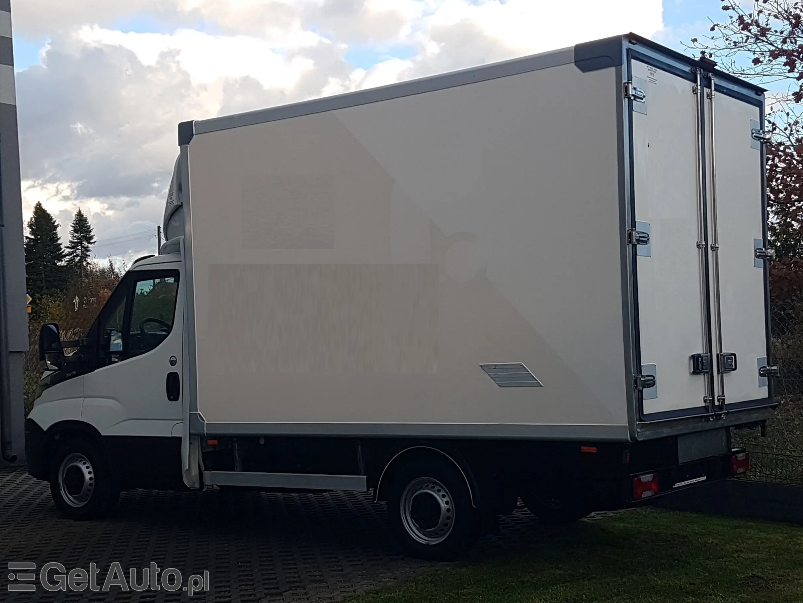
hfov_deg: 67.3
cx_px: 402
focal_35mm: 26
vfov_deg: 53.1
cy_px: 302
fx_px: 603
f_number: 1.7
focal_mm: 4.2
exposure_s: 1/710
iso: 40
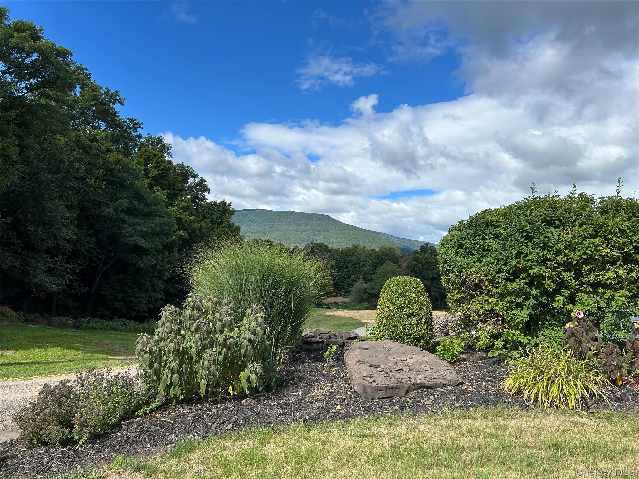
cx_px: 320
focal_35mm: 26
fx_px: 480
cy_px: 240
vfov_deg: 53.1
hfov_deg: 67.3
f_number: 1.5
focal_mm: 5.7
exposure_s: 1/4444
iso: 50
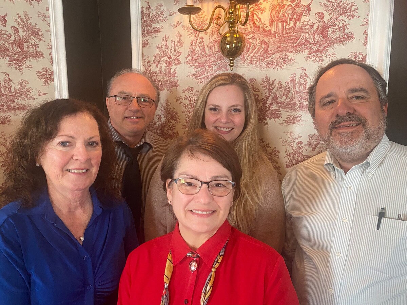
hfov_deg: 67.3
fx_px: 306
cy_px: 152
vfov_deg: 53.1
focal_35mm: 26
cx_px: 204
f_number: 1.8
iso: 400
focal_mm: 4.25
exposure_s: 1/40
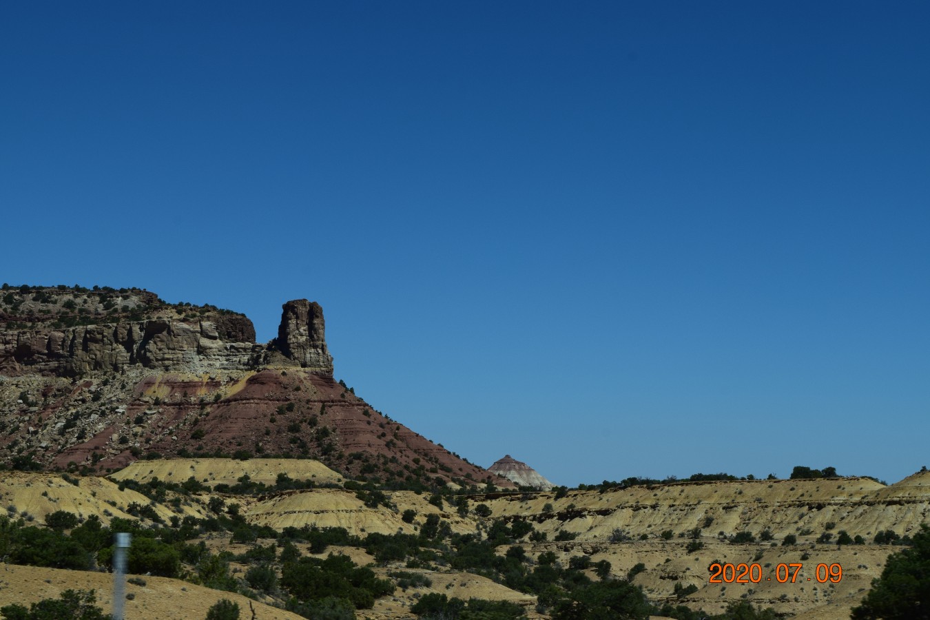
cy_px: 310
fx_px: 2131
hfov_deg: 24.6
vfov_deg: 16.6
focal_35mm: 82
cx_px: 465
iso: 250
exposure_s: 1/500
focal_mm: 55
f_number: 11
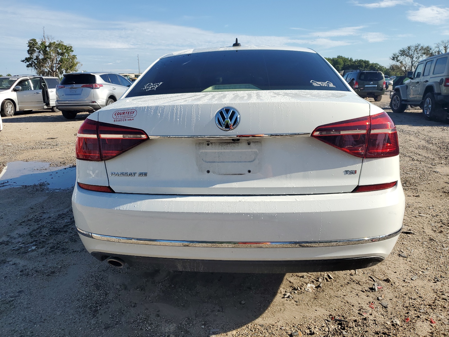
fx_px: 337
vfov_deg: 53.1
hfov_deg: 67.3
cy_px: 168
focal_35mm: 26
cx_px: 224
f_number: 1.5
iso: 50
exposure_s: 1/3333
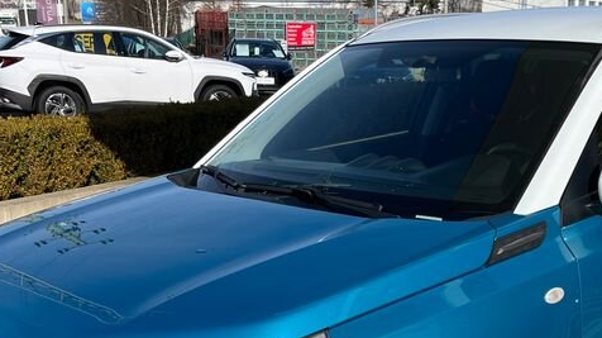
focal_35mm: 61
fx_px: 973
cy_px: 327
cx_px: 408
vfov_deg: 19.2
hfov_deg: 34.0
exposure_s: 1/3311
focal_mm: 5.1
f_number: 1.6
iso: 50
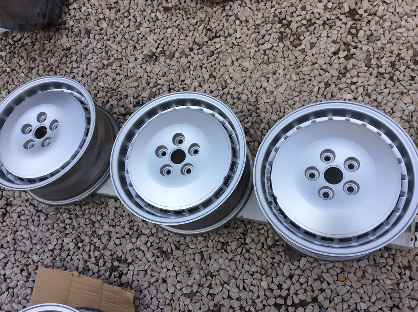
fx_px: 386
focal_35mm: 32
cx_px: 209
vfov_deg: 44.1
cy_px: 156
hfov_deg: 56.9
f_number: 2.4
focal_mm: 3.3
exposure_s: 1/689
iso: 32
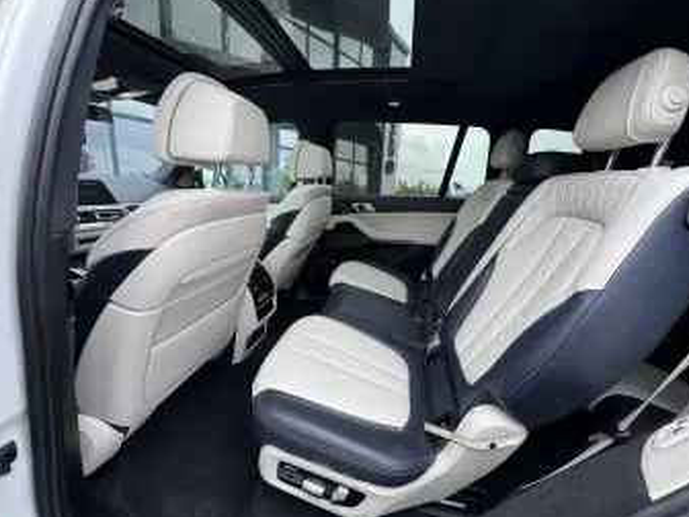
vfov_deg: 81.7
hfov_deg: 98.2
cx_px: 351
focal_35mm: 15
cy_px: 265
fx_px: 299
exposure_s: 1/99
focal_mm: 2.22
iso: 40
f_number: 2.2
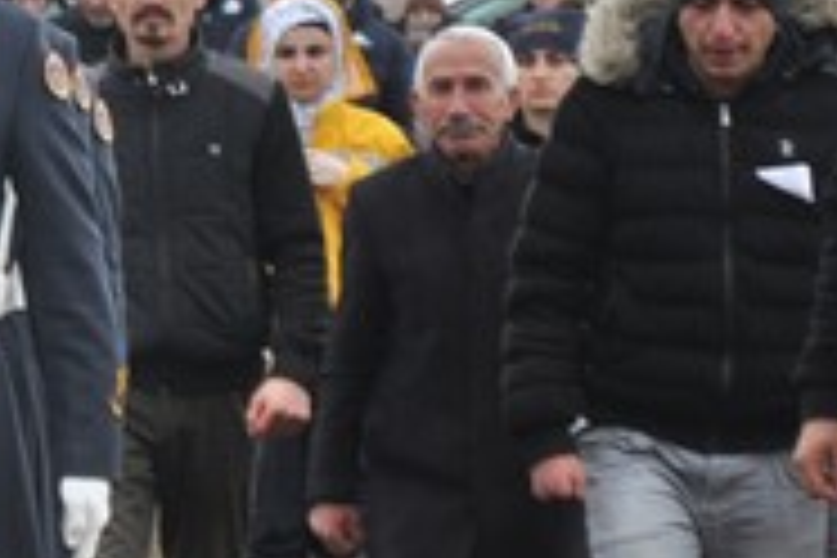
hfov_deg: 5.2
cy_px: 148
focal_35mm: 392
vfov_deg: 3.5
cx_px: -544
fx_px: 9107
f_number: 5.6
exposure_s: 1/500
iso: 500
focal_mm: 75
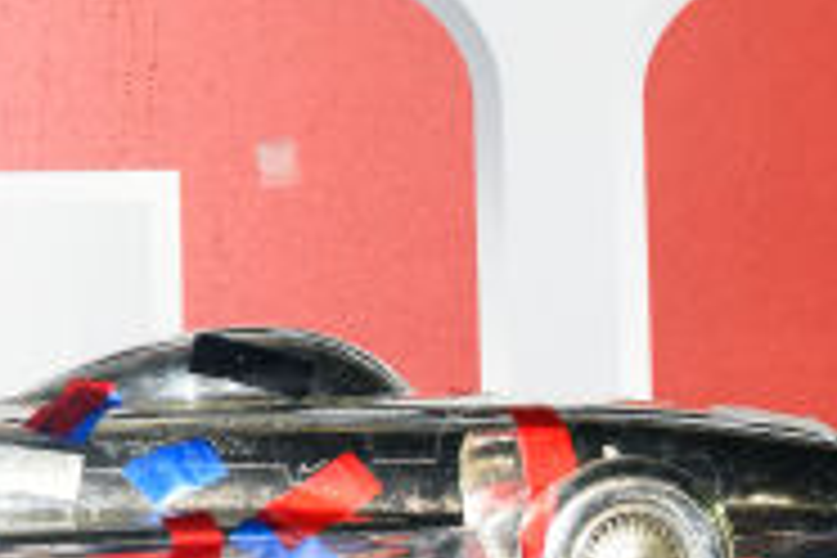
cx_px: -130
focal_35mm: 176
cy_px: 88
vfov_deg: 7.8
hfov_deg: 11.5
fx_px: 4092
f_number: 4.5
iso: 2500
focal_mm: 32
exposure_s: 1/200
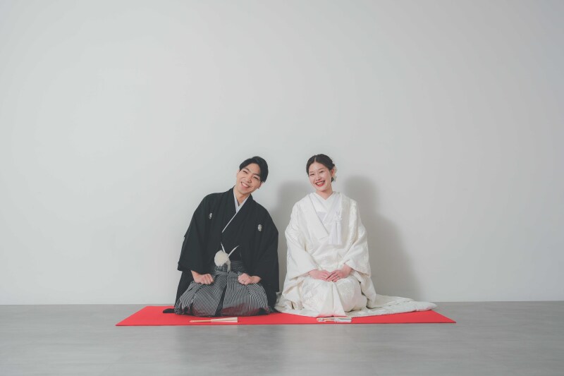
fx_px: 689
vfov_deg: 30.5
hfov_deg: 44.5
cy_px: 188
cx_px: 282
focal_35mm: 44
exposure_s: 1/125
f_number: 4
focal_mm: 29.2
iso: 160
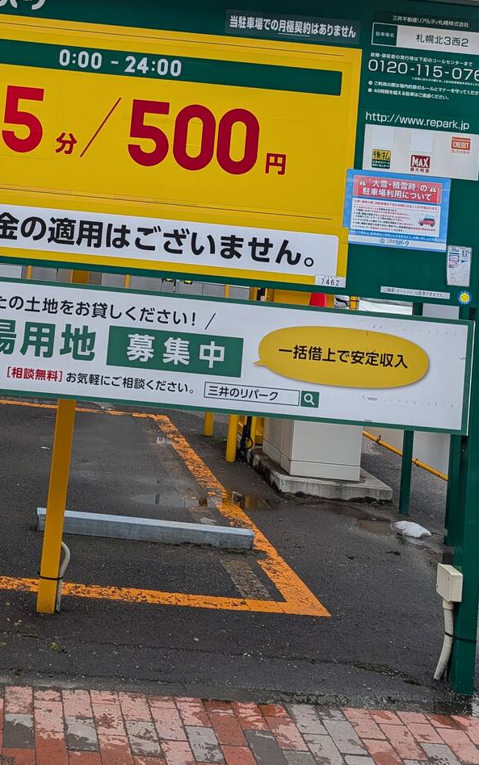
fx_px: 898
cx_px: 51
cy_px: 188
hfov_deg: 28.7
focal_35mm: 43
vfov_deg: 44.6
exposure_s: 1/589
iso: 21
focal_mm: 6.9
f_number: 1.68
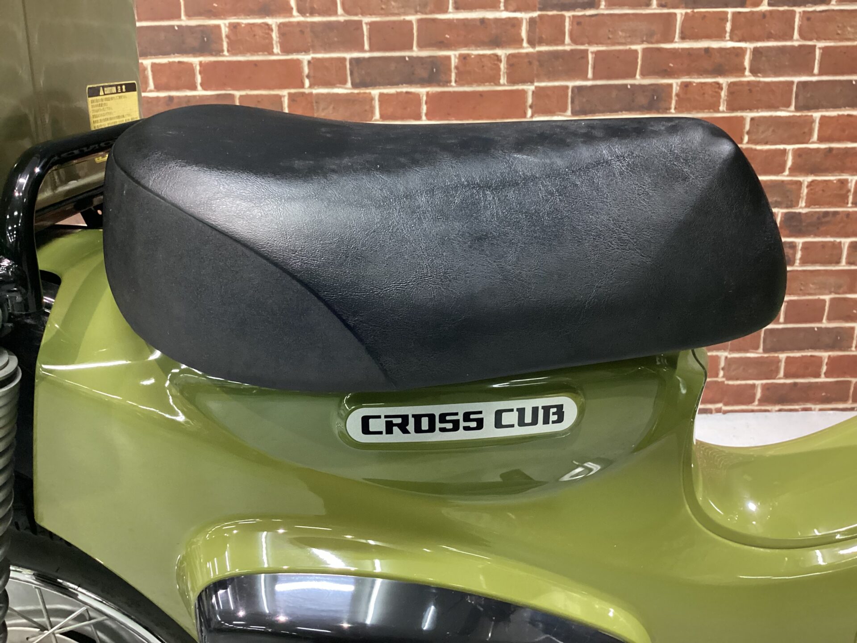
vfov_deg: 45.4
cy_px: 322
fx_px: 767
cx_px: 428
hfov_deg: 58.4
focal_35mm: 31
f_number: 2.4
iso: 400
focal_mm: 3.3
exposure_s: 1/40
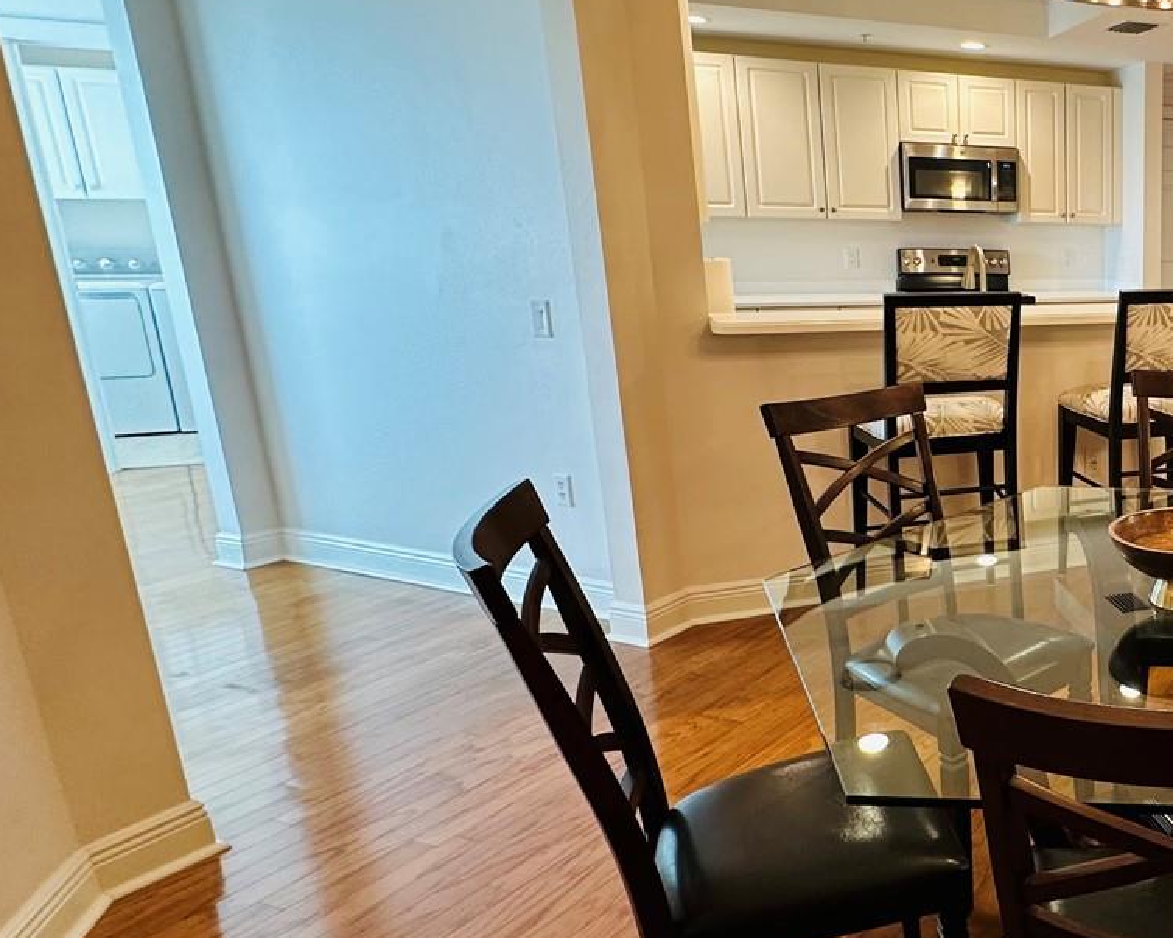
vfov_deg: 50.0
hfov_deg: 49.0
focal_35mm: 29
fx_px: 1007
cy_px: 468
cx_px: 1185
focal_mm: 2.22
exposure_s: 1/60
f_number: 2.2
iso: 200
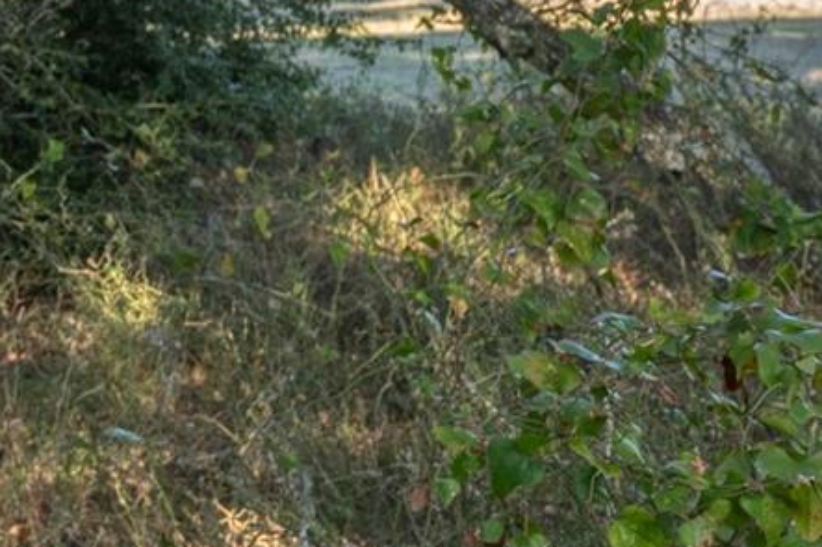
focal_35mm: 97
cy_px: -238
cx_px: -805
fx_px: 2214
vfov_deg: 13.4
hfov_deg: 16.3
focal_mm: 14
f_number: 4
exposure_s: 1/60
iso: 200
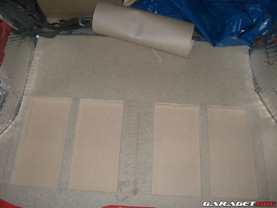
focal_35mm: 38
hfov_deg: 49.0
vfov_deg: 37.7
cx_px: 138
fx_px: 304
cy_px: 104
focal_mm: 6.2
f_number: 2.7
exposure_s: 1/60
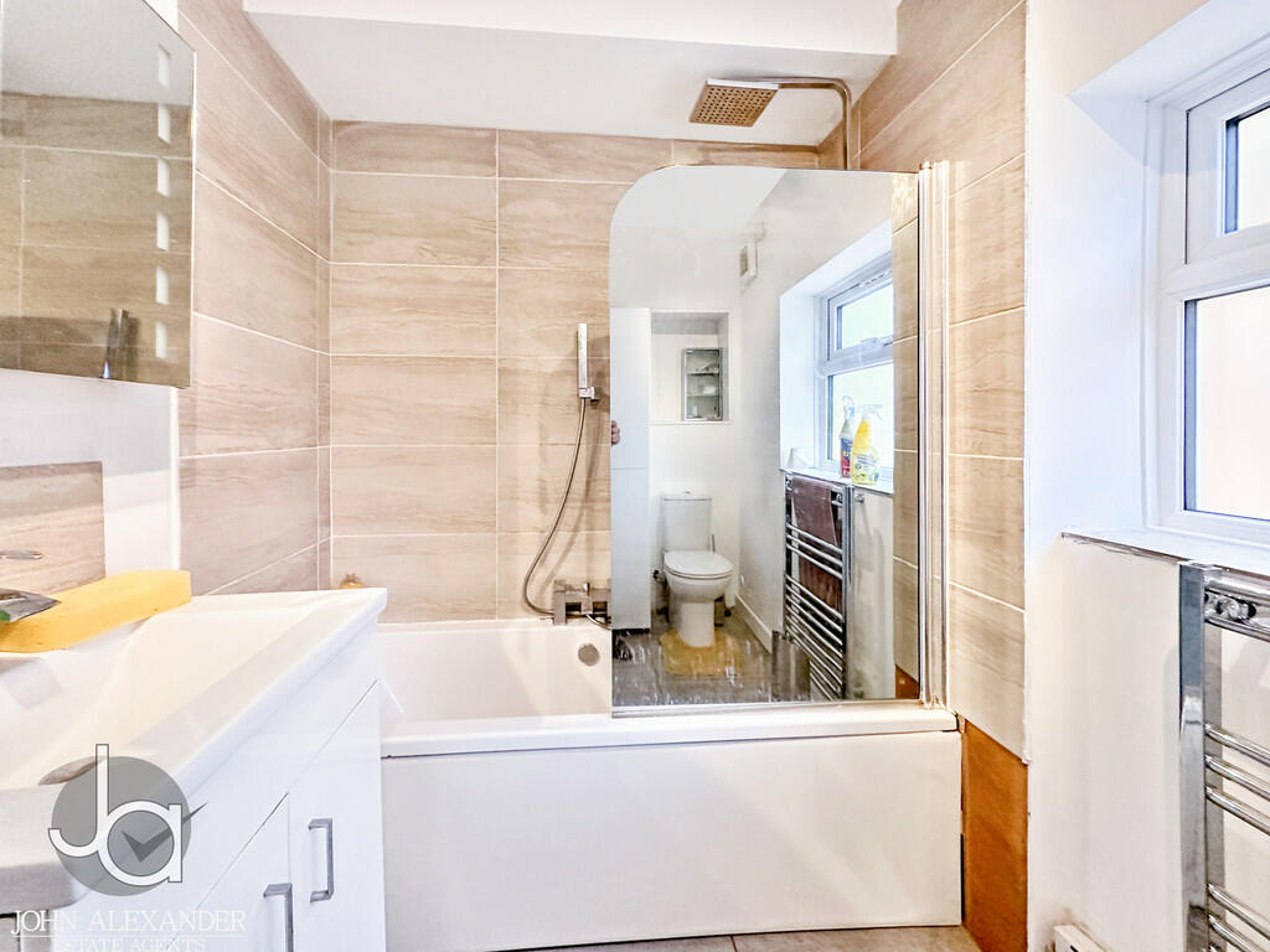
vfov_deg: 85.7
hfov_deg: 102.1
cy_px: 476
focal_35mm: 14
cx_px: 635
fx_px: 514
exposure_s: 1/60
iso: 320
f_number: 2.2
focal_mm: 2.22
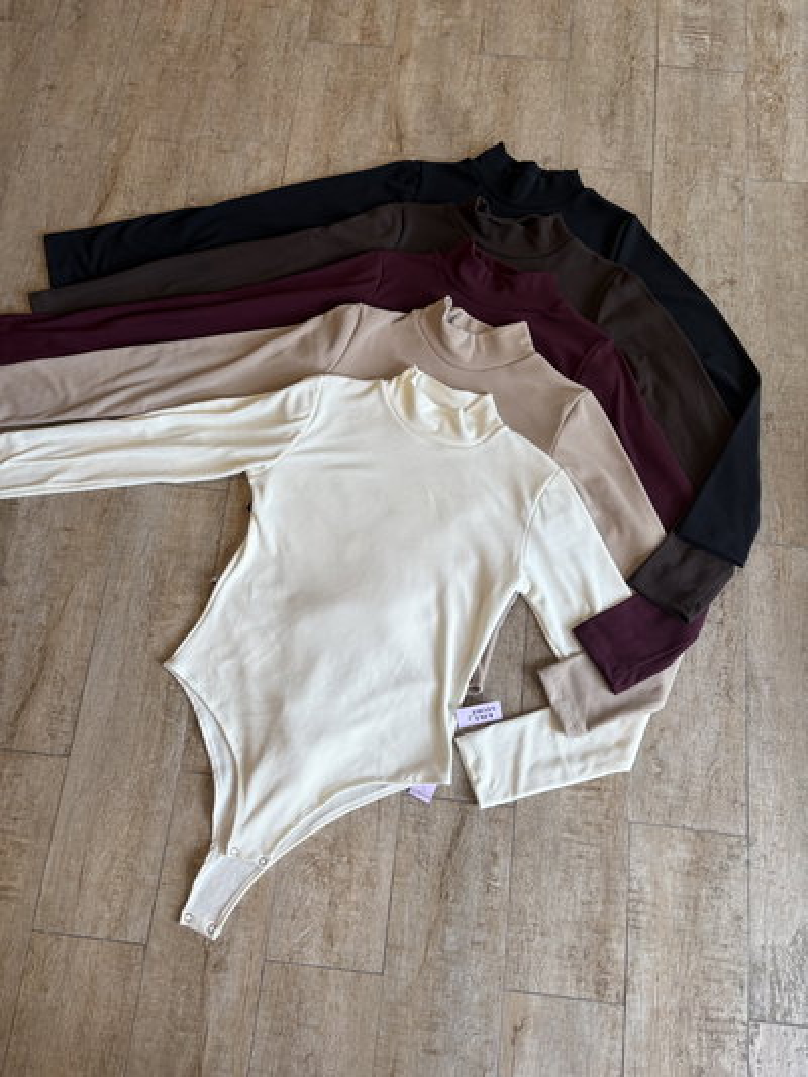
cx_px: 404
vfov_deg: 67.3
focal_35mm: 26
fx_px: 809
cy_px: 538
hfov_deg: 53.1
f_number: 1.6
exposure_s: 1/100
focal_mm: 5.96
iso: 40
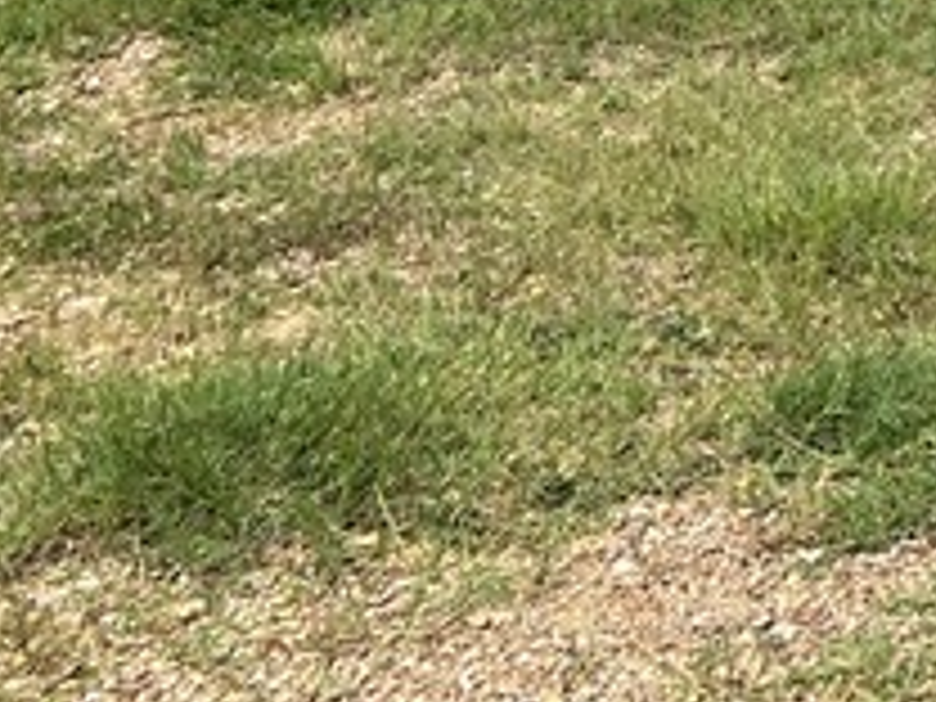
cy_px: -1004
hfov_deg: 14.1
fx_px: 3461
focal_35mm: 128
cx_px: 1539
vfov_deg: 10.1
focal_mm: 5.7
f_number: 1.5
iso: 50
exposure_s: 1/4444
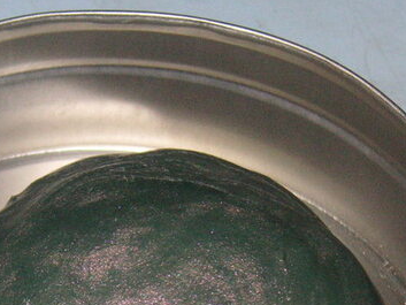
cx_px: 123
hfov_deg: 10.6
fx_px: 2182
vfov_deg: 7.9
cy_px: 326
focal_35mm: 186
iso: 160
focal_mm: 13.6
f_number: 11
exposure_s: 1/180
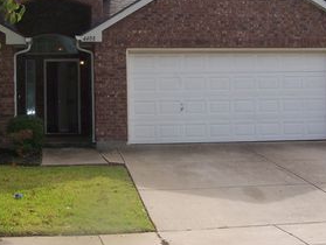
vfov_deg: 21.6
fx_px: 641
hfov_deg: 28.2
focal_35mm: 68
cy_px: 82
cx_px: 91
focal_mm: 6.3
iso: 80
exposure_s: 1/500
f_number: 4
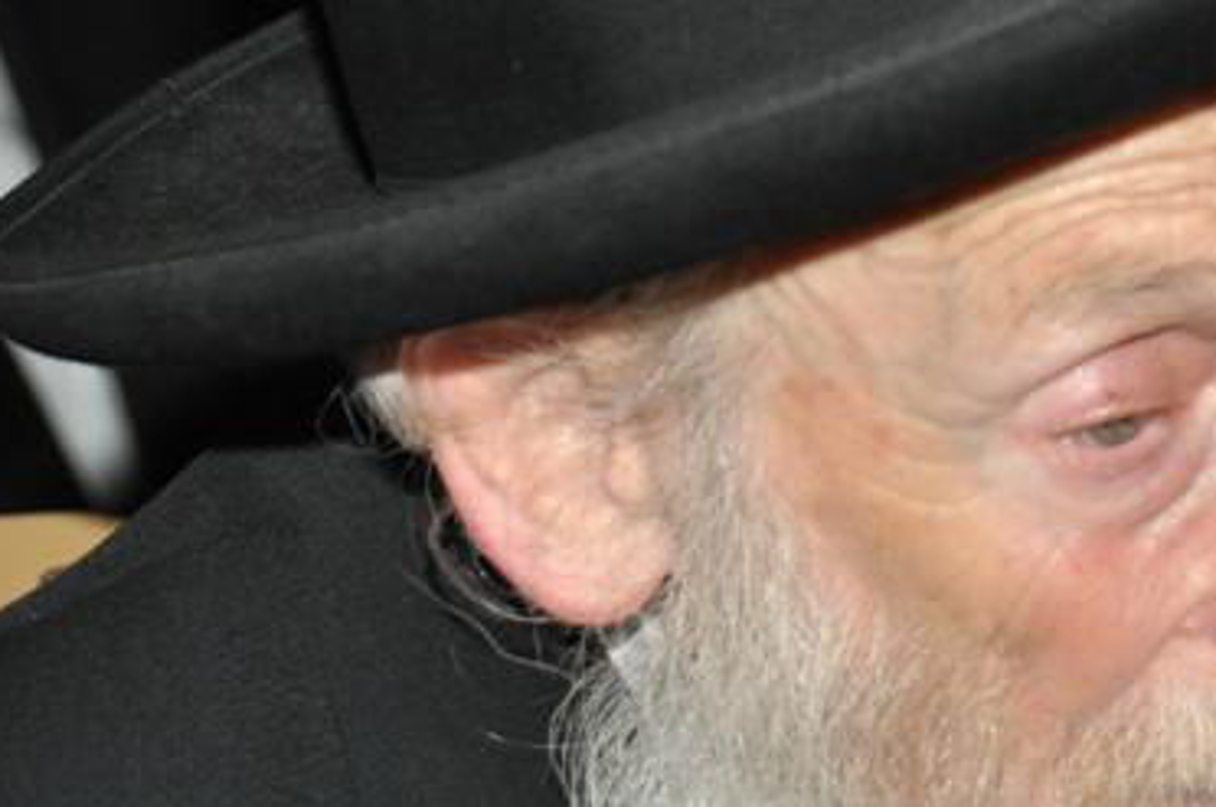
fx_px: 10436
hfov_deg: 6.6
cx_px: 1187
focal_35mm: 309
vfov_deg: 4.4
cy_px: 379
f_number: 5
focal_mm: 75
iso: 800
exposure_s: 1/60
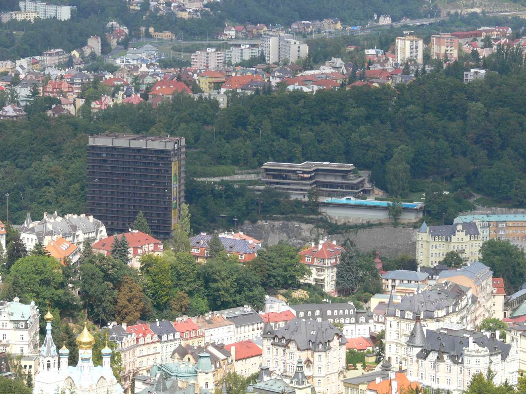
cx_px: 263
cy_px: 197
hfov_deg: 13.3
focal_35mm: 148
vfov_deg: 10.0
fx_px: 2248
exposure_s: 1/400
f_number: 5.6
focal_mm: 31.2
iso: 100
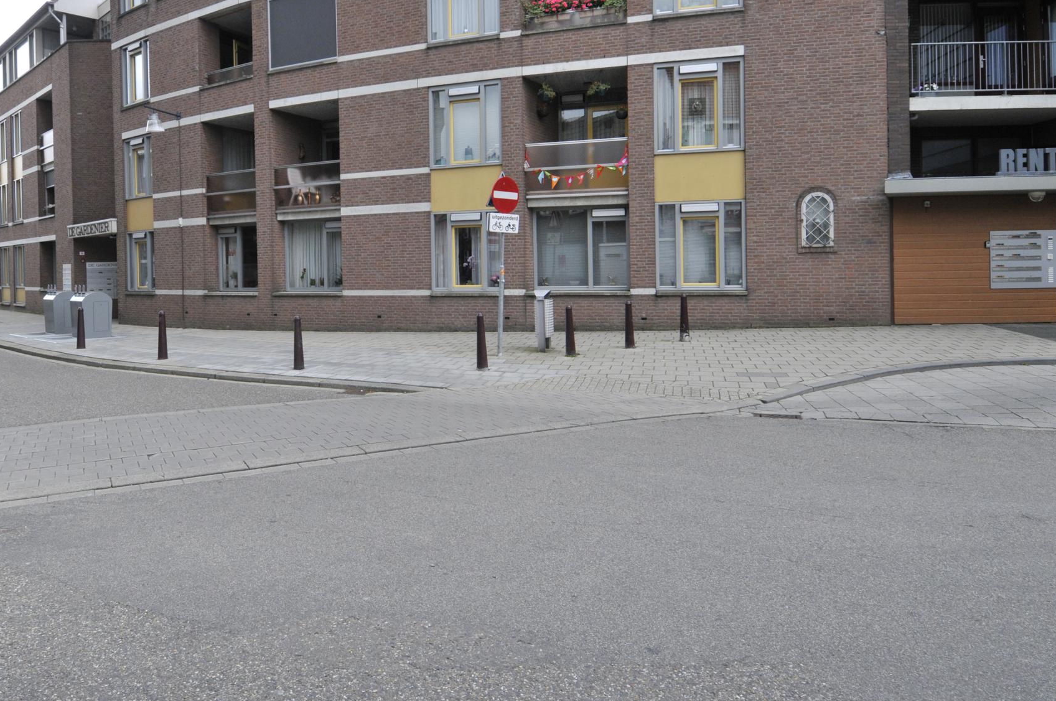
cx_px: 426
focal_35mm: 25
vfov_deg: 51.3
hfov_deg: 71.7
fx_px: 722
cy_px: 262
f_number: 9
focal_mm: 13
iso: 500
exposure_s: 1/125
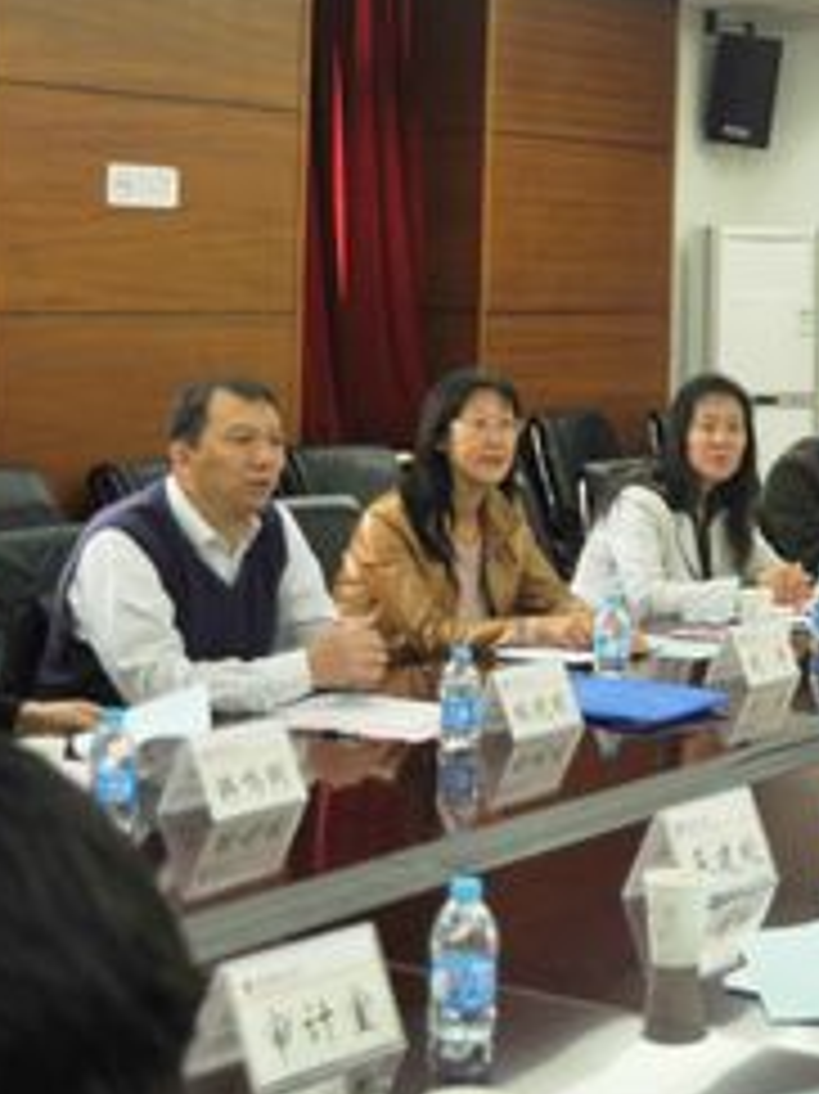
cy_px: 189
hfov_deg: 17.9
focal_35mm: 81
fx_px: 2557
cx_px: 729
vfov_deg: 23.7
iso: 560
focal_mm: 32
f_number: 3.8
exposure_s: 1/30
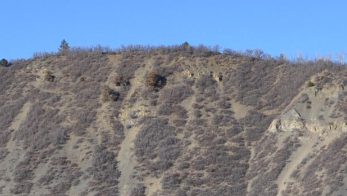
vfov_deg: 5.8
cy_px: 507
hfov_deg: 10.9
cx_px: 239
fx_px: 1822
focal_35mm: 198
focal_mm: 26
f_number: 9
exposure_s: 1/320
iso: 200
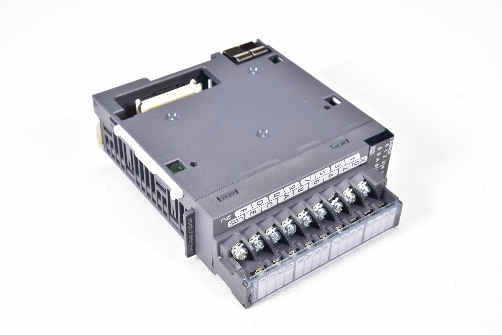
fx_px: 795
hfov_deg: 35.1
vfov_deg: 23.8
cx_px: 251
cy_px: 168
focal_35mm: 57
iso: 200
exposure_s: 1/20
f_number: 11
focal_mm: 38
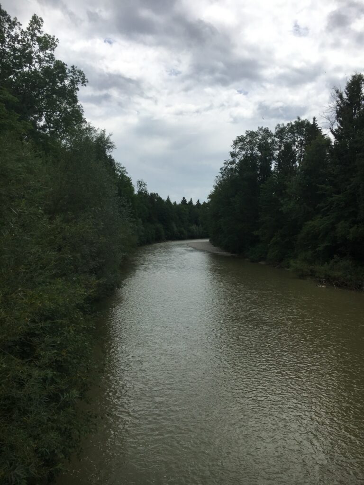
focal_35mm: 29
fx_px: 407
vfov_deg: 61.7
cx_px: 182
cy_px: 242
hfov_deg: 48.2
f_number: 2.2
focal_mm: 4.15
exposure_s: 1/3846
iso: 25
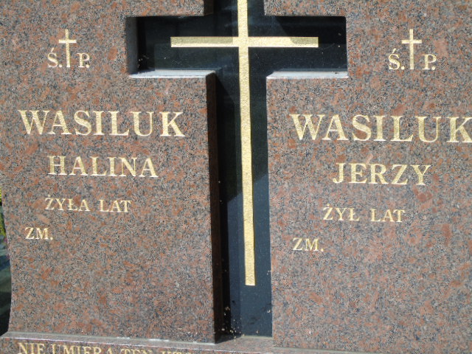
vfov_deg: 13.7
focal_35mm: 108
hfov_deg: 18.2
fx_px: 1473
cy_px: 177
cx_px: 236
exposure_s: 1/320
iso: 80
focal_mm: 19
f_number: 4.4
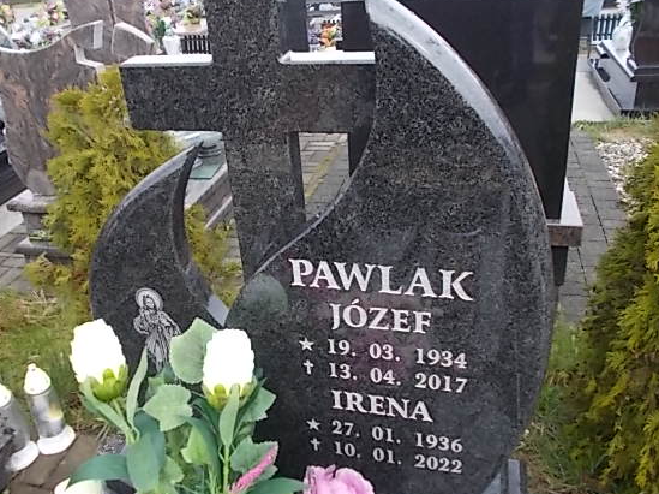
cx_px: 299
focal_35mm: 35
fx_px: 666
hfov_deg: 52.6
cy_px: 214
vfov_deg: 40.6
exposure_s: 1/50
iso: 80
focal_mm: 5.3
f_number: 3.4
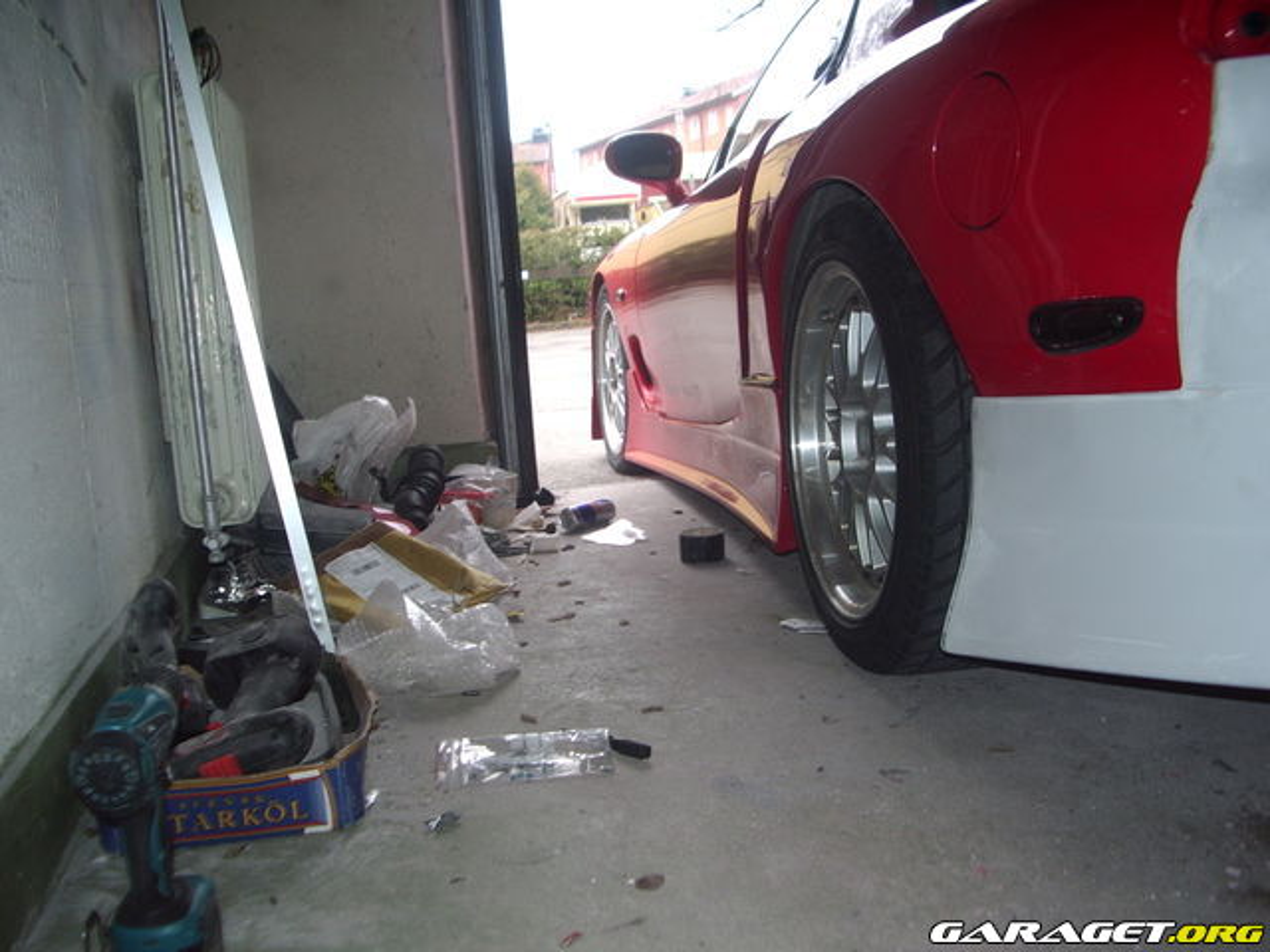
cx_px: 635
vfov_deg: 40.7
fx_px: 1284
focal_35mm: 35
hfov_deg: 52.6
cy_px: 476
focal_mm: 5.8
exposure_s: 1/40
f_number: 2.6
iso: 100
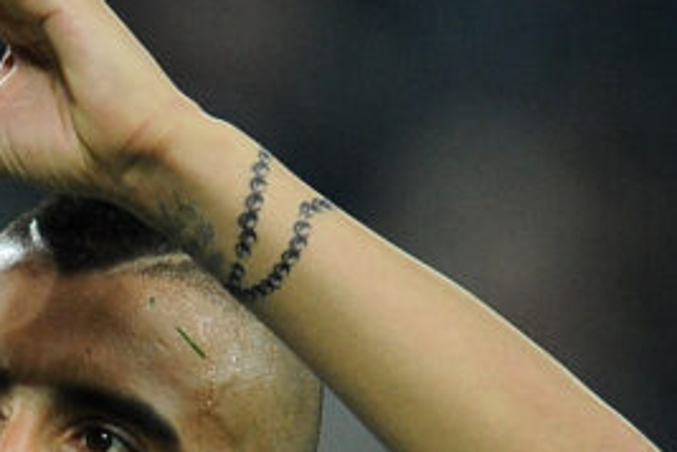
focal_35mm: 1612
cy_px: 590
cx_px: -150
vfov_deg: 0.9
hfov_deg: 1.3
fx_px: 30312
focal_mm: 420
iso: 1600
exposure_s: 1/800
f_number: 4
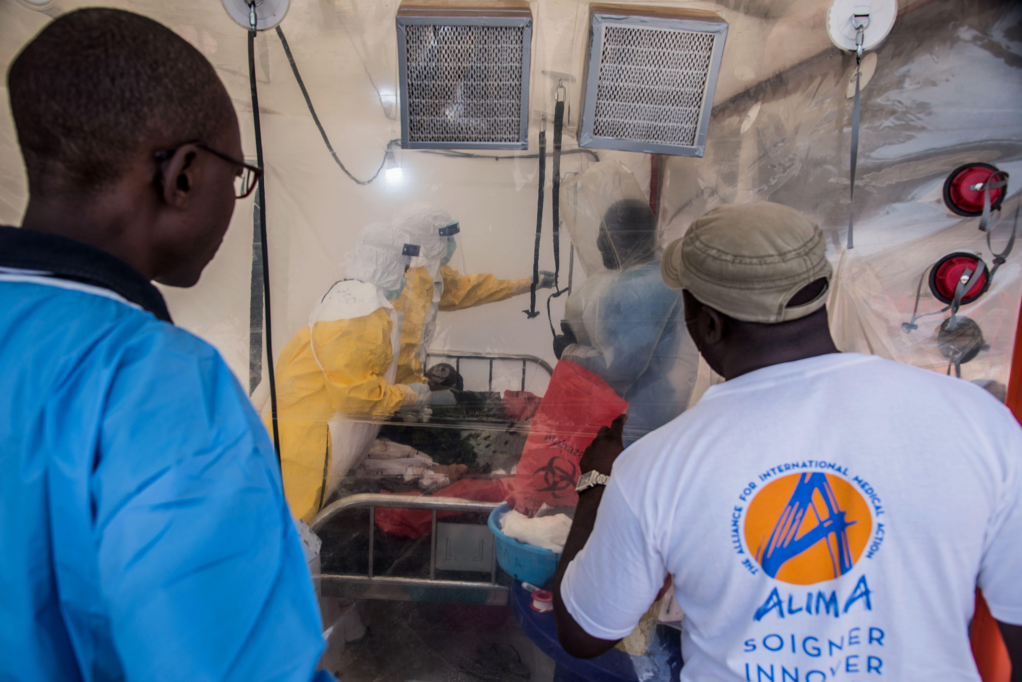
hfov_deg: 61.9
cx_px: 511
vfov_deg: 43.6
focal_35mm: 30
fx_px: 852
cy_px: 341
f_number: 5.6
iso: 125
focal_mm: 30
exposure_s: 1/250
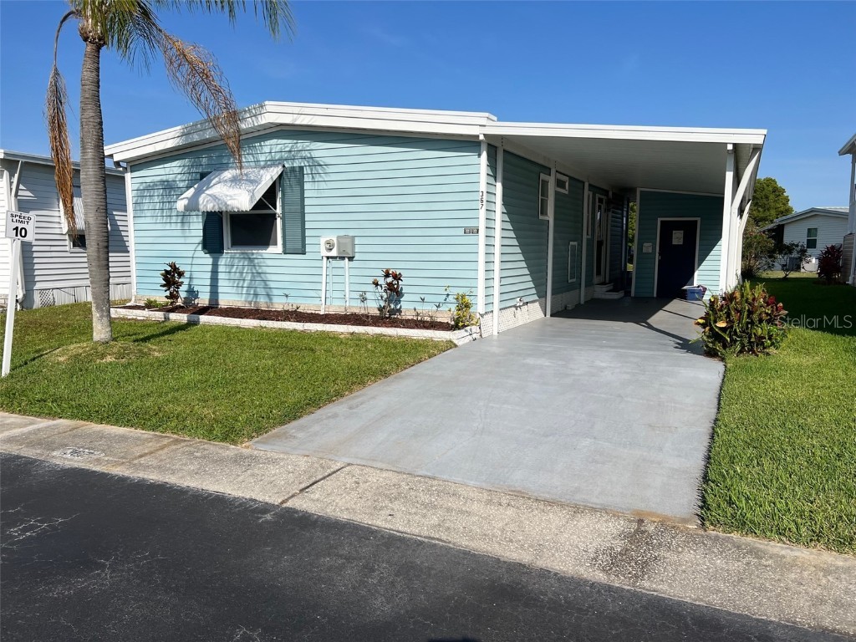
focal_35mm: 26
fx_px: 643
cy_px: 321
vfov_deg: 53.1
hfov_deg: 67.3
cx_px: 428
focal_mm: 5.7
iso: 50
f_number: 1.5
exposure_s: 1/8696
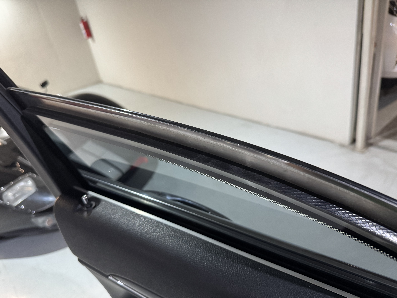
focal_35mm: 24
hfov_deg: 71.6
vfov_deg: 56.8
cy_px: 149
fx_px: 275
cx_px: 198
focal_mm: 6.76
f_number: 1.78
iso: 500
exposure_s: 1/60
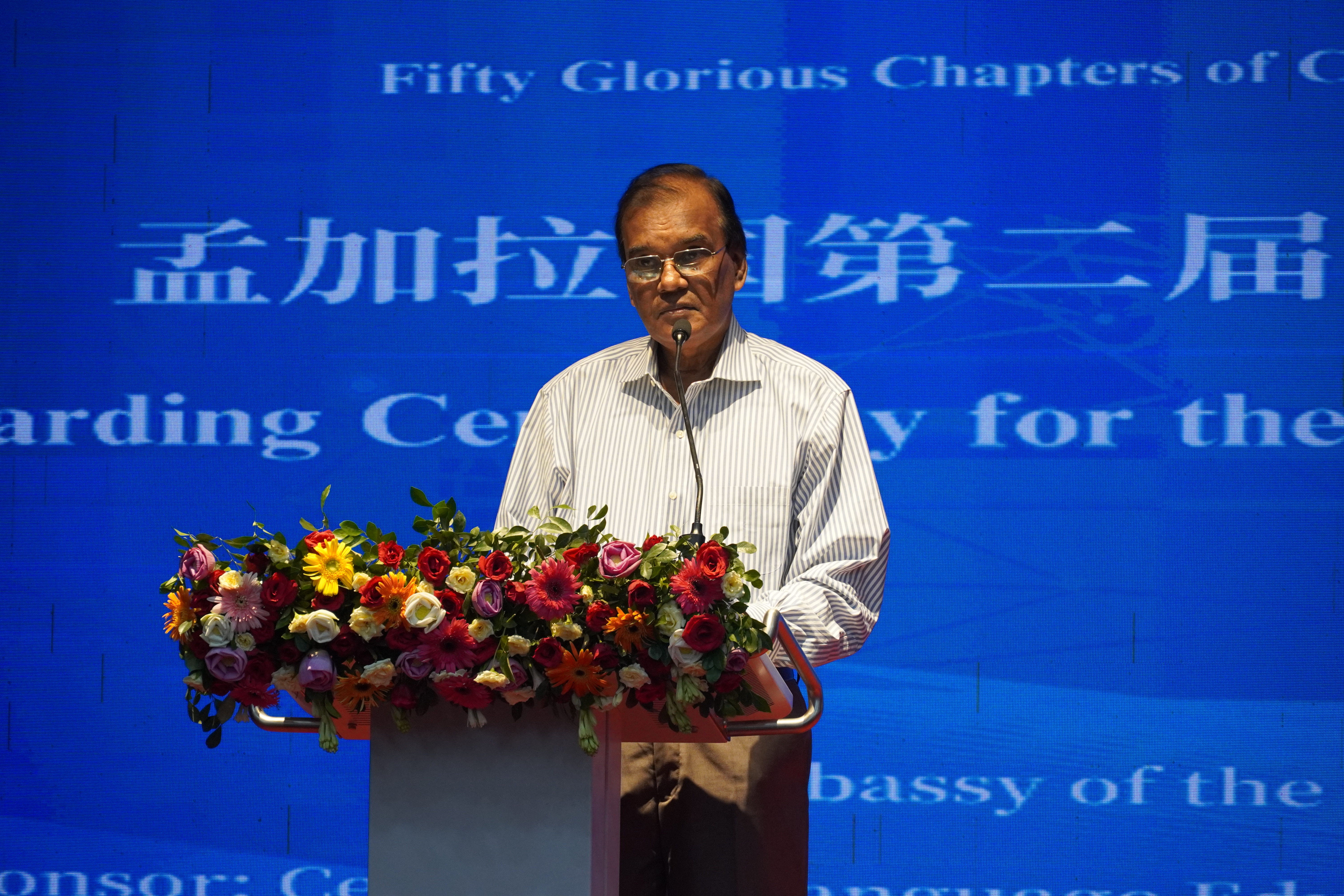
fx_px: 5600
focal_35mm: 150
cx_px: 672
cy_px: 448
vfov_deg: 9.1
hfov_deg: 13.7
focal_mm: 100
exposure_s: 1/160
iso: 1600
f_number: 5.6
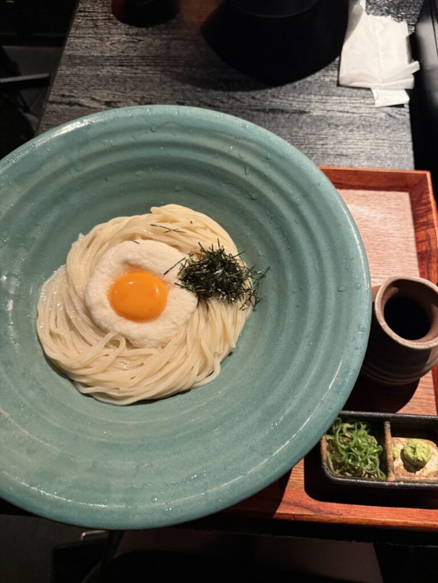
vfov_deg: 71.6
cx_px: 219
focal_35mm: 24
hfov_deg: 56.8
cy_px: 292
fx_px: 405
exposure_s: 1/60
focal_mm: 6.76
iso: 800
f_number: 1.78
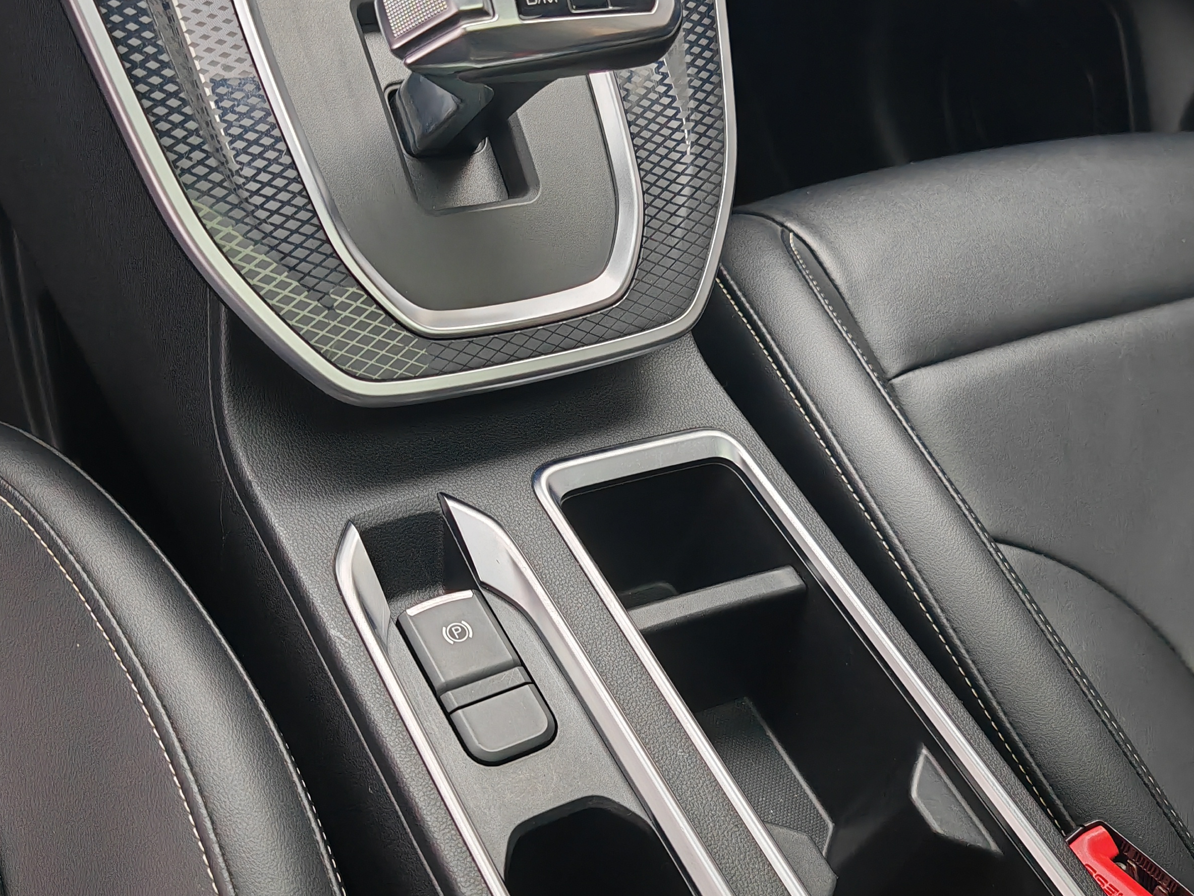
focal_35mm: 46
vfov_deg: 31.5
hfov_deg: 41.0
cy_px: 438
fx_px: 1587
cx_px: 475
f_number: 1.6
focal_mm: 7.62
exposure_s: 1/50
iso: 250
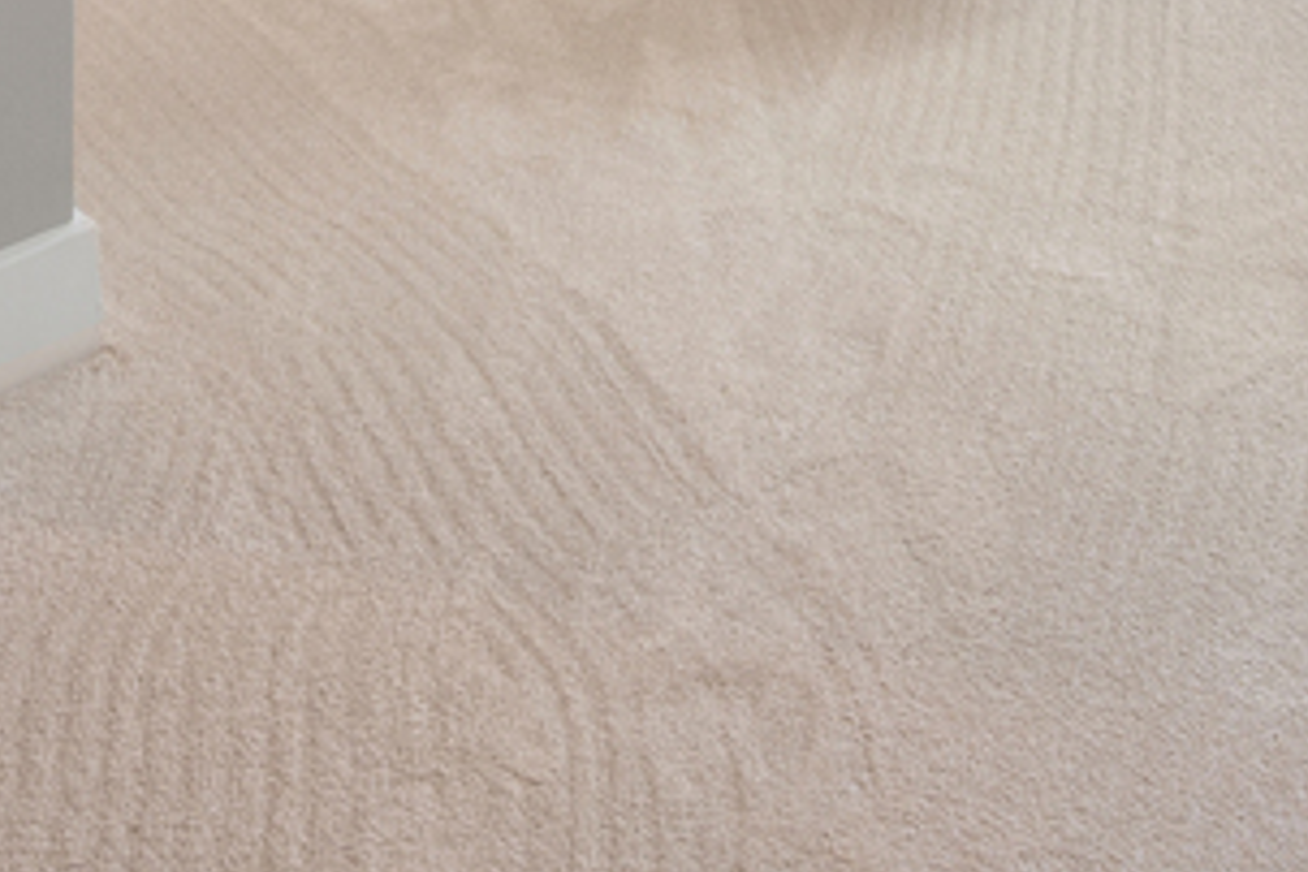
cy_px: -1200
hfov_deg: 27.0
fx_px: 2725
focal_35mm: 75
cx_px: 663
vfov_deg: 13.5
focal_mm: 14
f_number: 10
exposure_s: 1/2
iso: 100
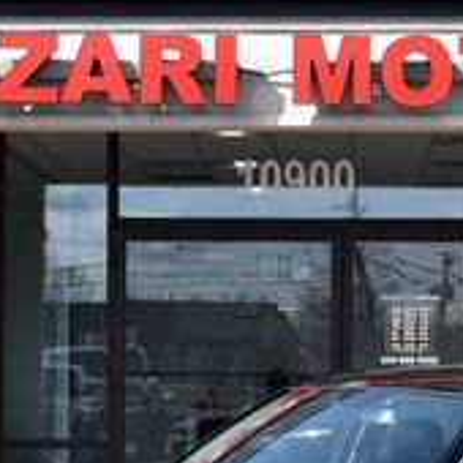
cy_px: 357
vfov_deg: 11.7
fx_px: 2249
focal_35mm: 149
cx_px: 300
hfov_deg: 11.7
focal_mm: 31
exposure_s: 1/500
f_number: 11
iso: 400
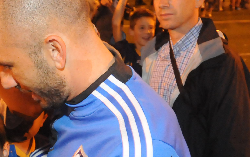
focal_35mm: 72
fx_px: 493
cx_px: 41
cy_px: 170
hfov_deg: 27.7
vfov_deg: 17.4
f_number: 5.6
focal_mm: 17
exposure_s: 1/125
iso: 2500
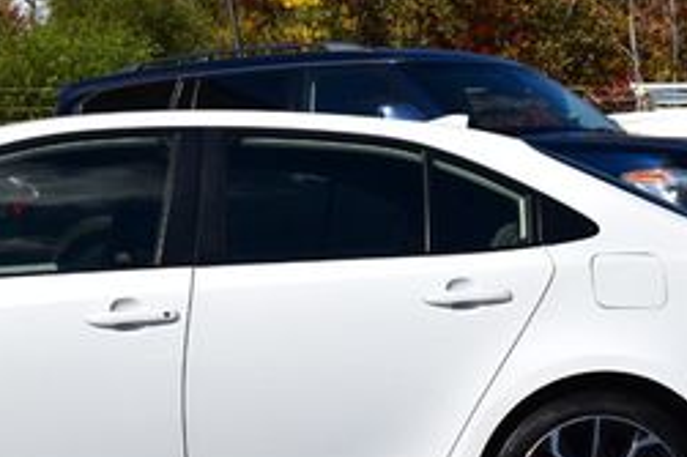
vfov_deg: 12.8
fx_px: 2041
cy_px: 249
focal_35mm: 107
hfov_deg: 18.7
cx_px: 36
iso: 200
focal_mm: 28
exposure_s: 1/640
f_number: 11
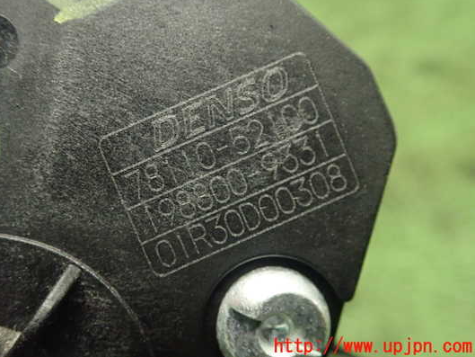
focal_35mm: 34
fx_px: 467
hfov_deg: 53.8
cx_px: 207
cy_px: 156
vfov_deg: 41.7
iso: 800
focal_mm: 5.5
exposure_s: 1/60
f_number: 2.3
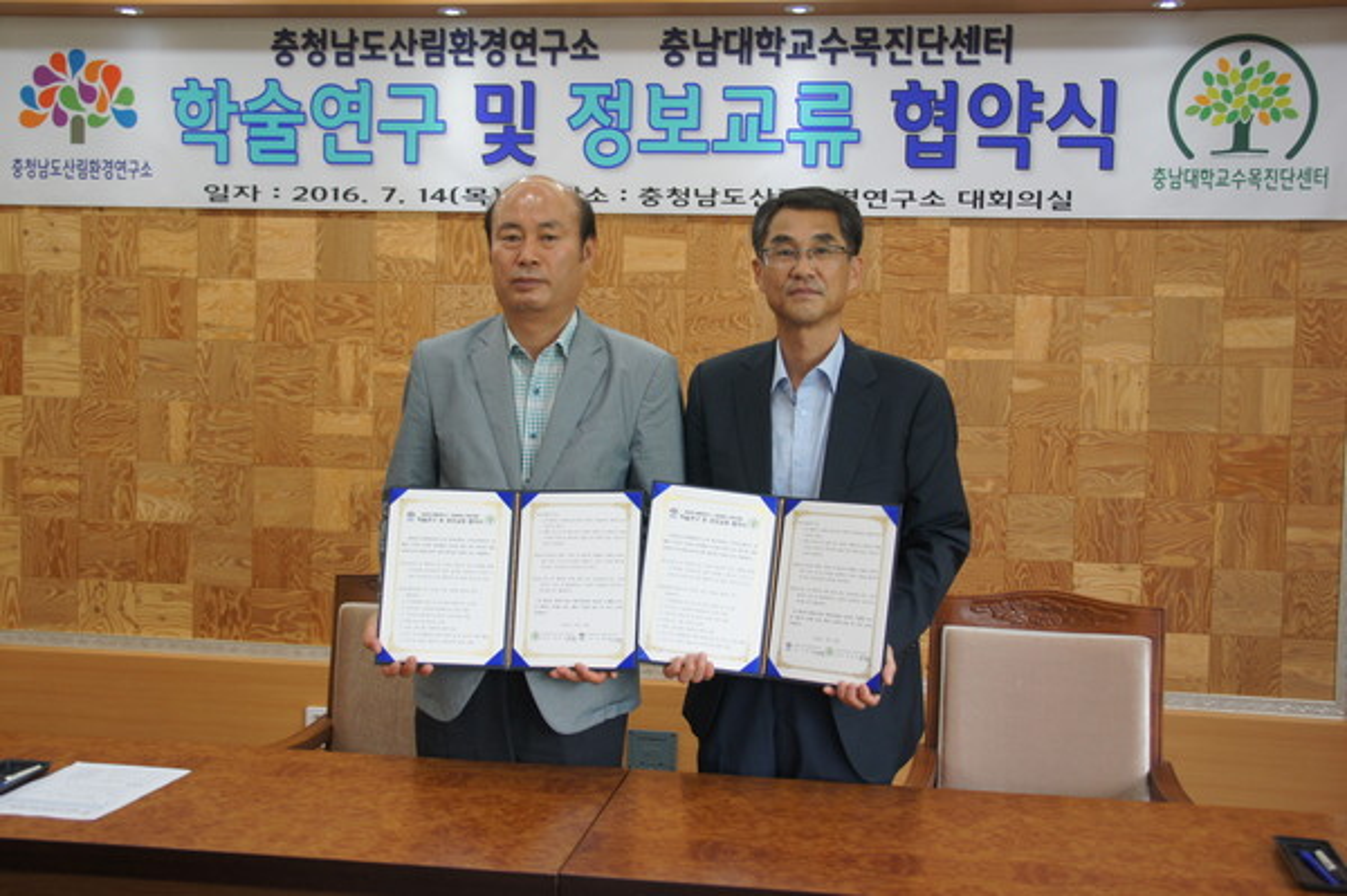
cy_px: 448
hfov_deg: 48.0
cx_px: 674
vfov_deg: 33.0
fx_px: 1514
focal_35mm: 40
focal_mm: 27
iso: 320
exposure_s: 1/50
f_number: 4.5
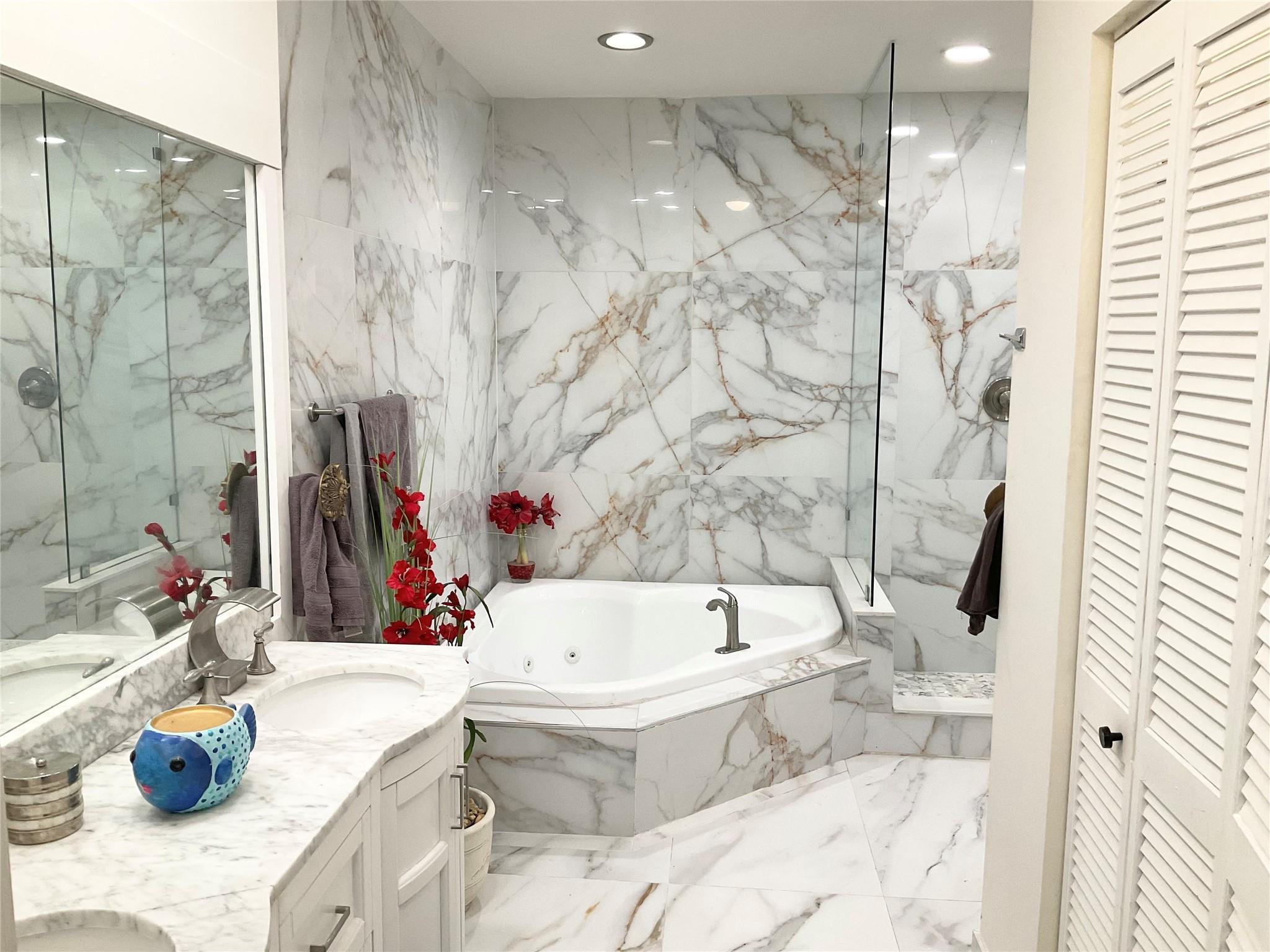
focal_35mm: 29
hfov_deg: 61.7
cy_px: 476
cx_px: 635
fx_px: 1064
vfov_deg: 48.2
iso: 64
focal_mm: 3
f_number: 1.8
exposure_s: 1/120
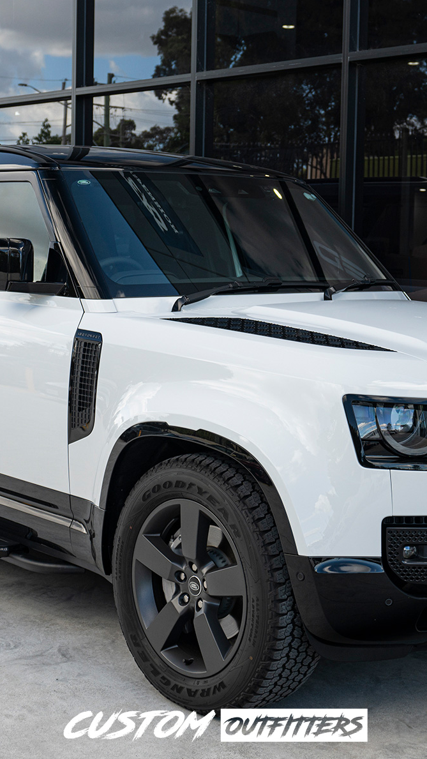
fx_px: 926
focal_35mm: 46
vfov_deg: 44.6
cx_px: 215
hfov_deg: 26.0
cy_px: 379
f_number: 4
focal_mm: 29
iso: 125
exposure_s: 1/160
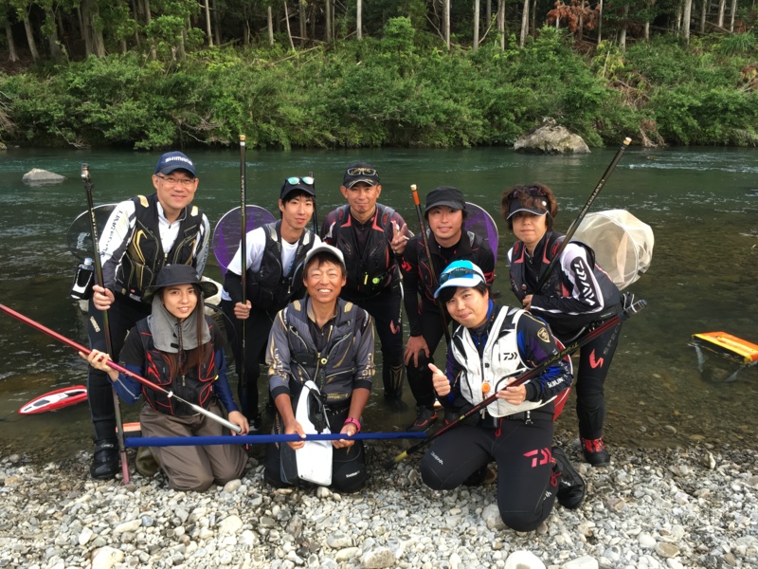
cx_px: 379
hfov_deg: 61.7
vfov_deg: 48.2
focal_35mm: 29
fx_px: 635
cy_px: 284
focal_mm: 4.15
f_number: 2.2
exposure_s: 1/120
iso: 32
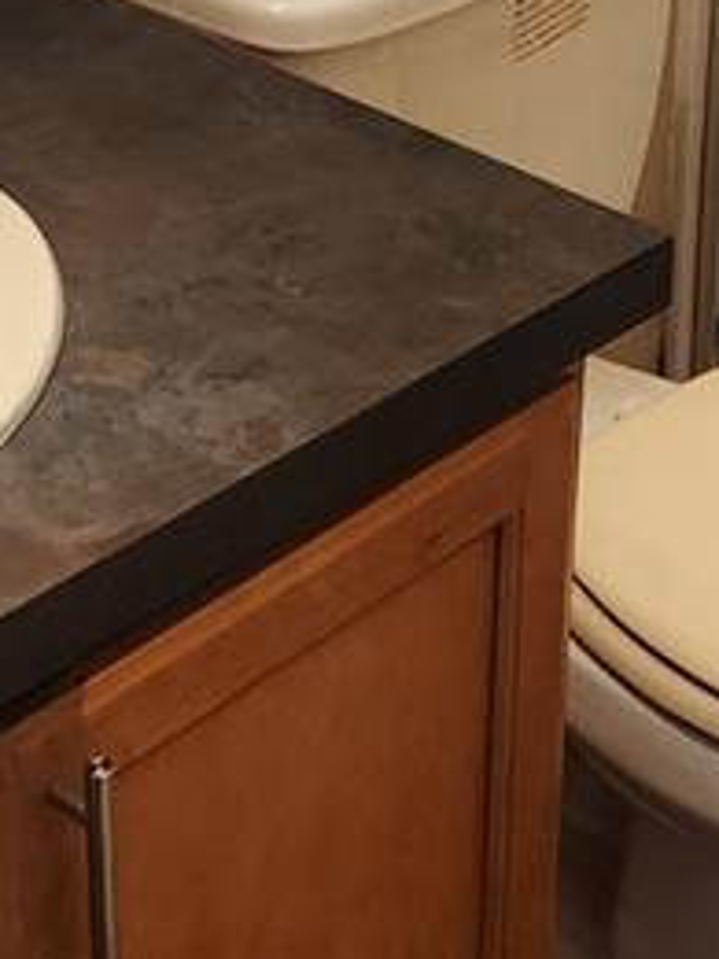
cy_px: -288
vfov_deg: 17.4
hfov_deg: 13.9
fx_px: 2936
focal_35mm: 106
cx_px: 155
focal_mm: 5.4
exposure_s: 1/120
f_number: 1.8
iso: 125
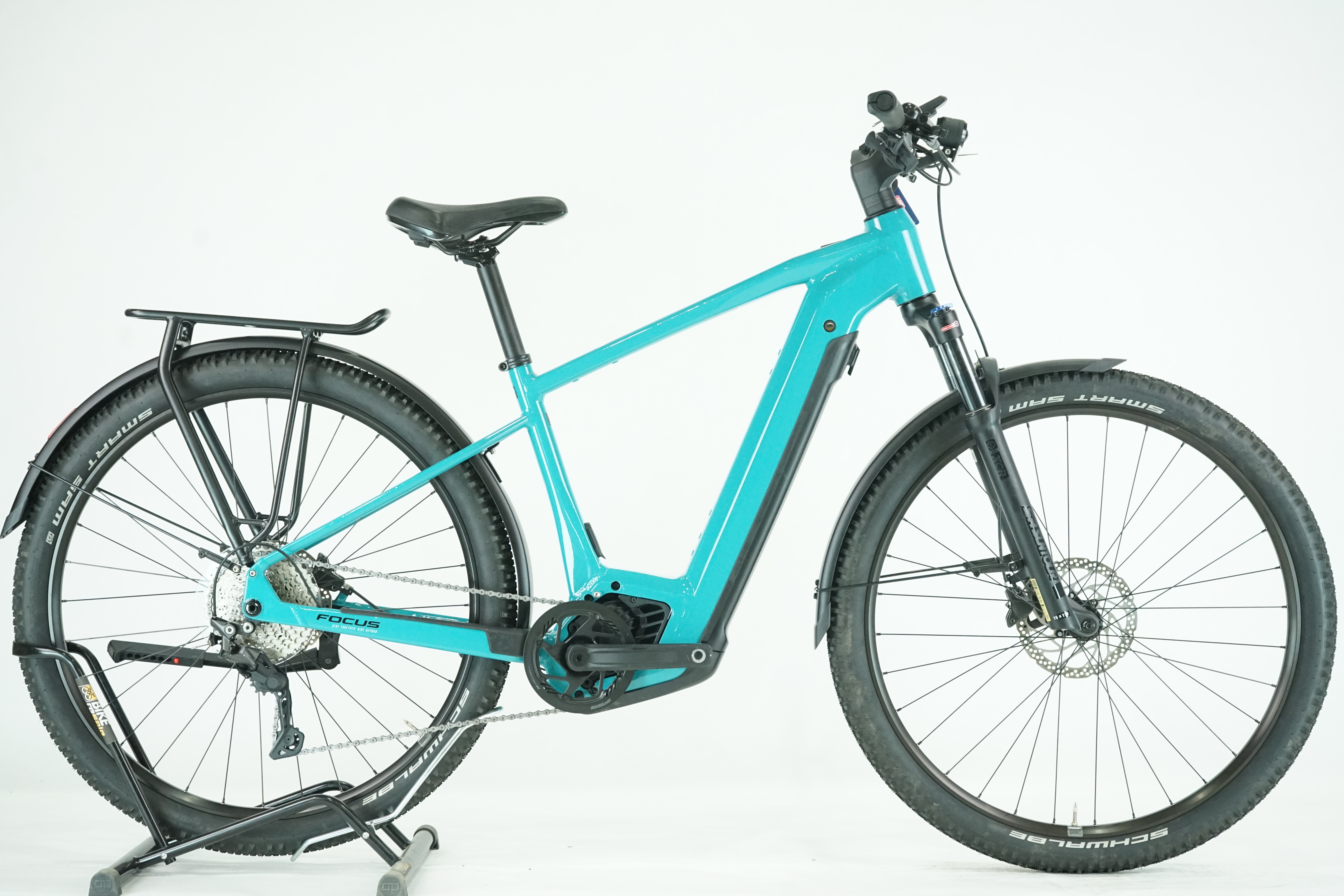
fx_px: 2202
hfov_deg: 33.9
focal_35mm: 59
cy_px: 448
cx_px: 672
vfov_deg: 23.0
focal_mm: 59
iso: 3200
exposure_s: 1/200
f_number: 6.3
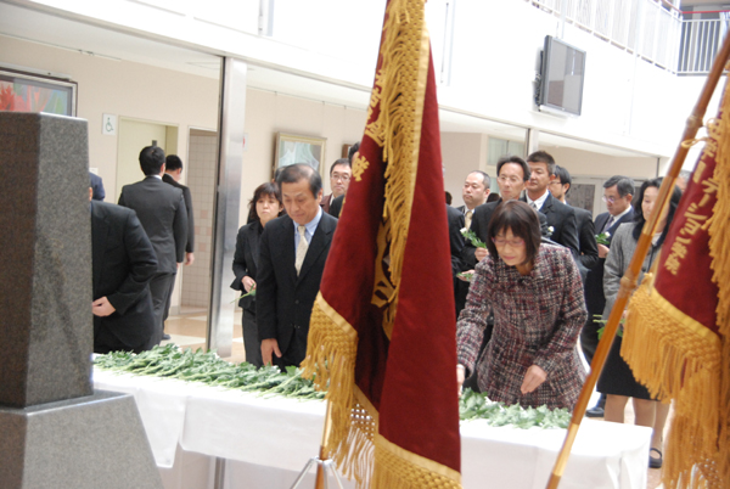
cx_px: 365
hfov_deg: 31.8
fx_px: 1279
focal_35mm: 63
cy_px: 244
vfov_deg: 21.6
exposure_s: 1/50
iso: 1600
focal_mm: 42
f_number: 4.8
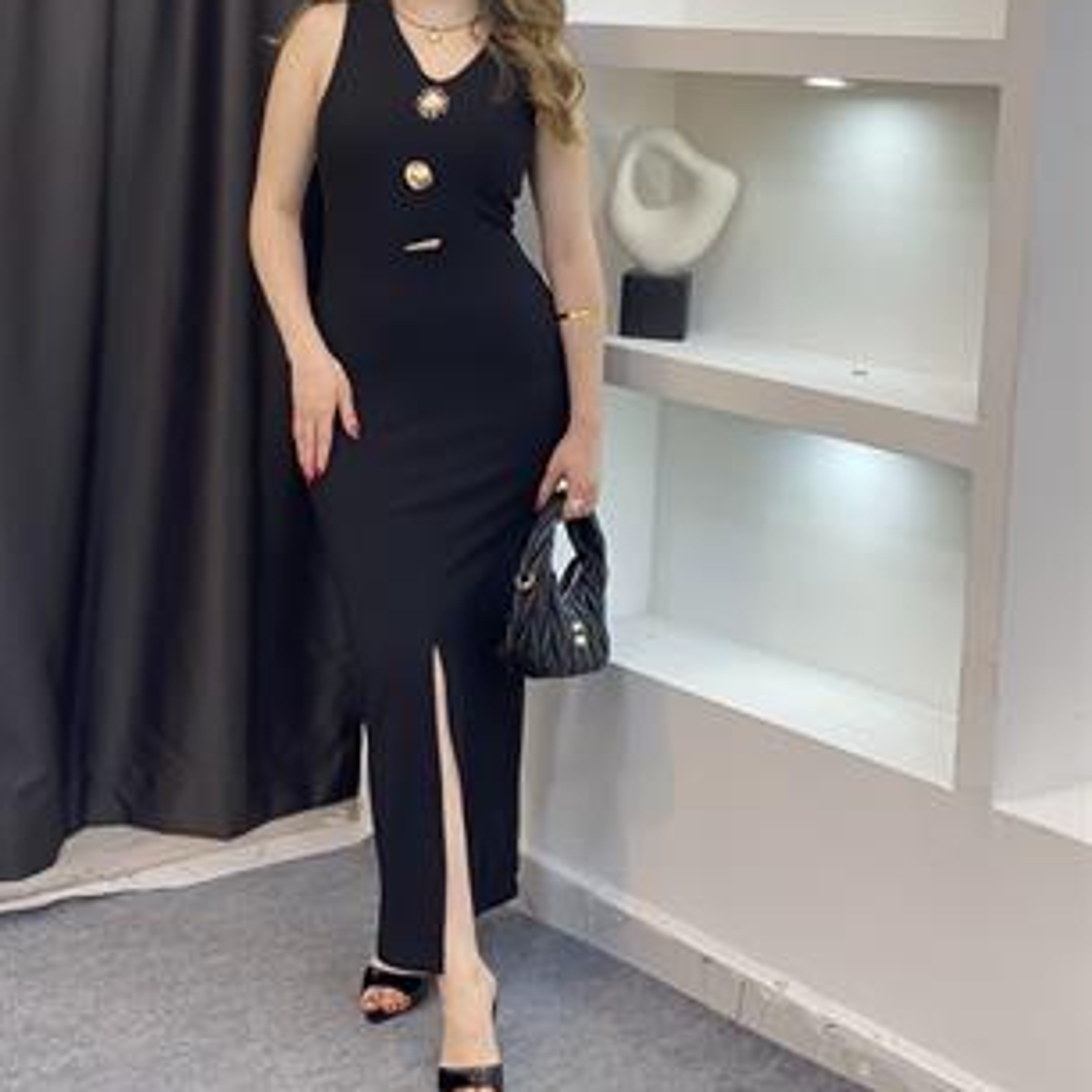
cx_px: 542
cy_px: 405
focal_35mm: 62
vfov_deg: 27.6
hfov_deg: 27.7
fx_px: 2213
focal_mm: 6
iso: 80
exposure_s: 1/100
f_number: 2
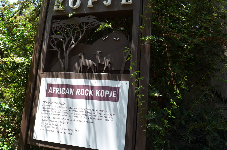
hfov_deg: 55.3
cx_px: 88
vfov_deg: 38.7
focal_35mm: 34
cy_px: 66
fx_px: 214
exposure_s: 1/160
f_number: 6.3
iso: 200
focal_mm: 18
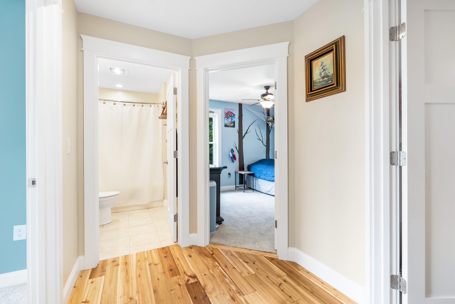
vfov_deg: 73.7
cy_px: 152
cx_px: 228
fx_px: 202
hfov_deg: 96.7
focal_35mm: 16
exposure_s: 1/50
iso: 320
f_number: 8
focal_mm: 16
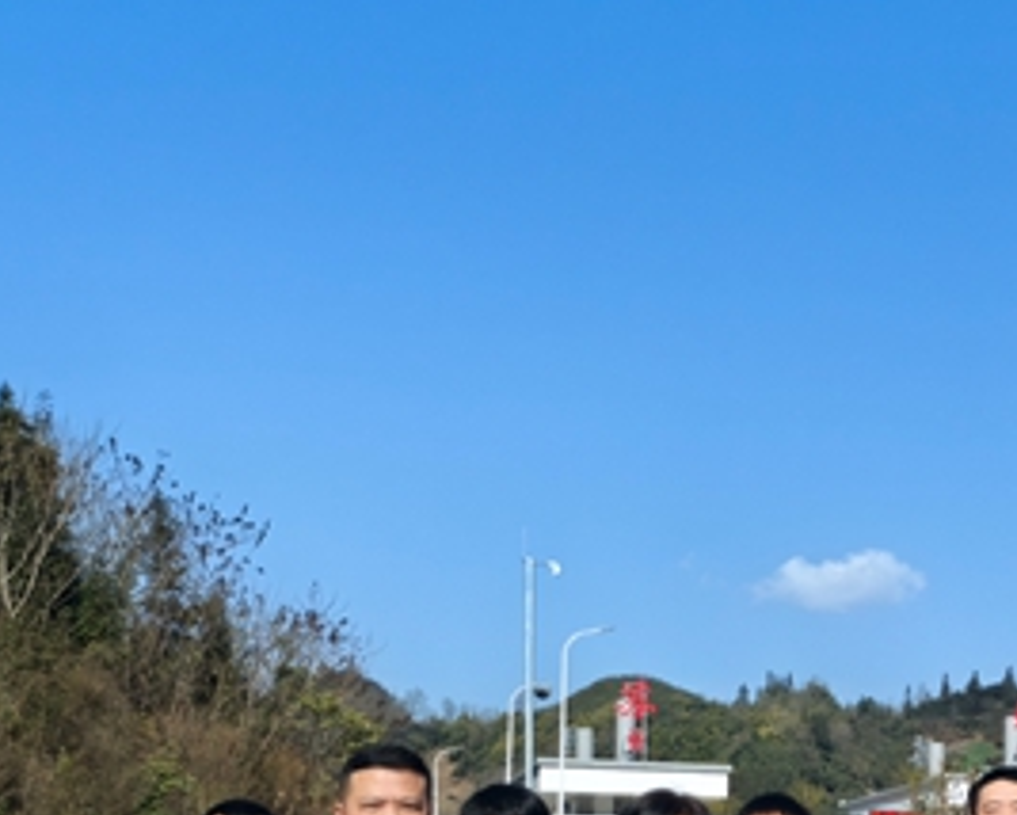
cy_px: 825
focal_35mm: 74
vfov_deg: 20.1
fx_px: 2229
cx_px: 975
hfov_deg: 24.7
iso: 50
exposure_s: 1/6536
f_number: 1.4
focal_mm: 5.75
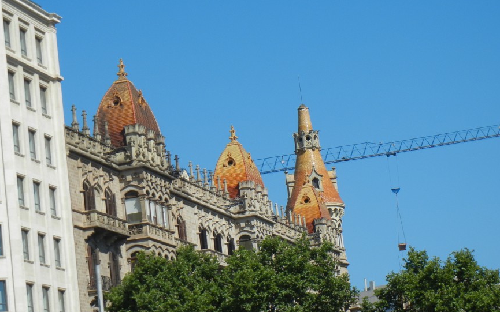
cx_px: 233
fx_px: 1745
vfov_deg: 10.2
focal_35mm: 128
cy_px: 153
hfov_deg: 16.3
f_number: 9
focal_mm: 18.3
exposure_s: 1/350
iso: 160
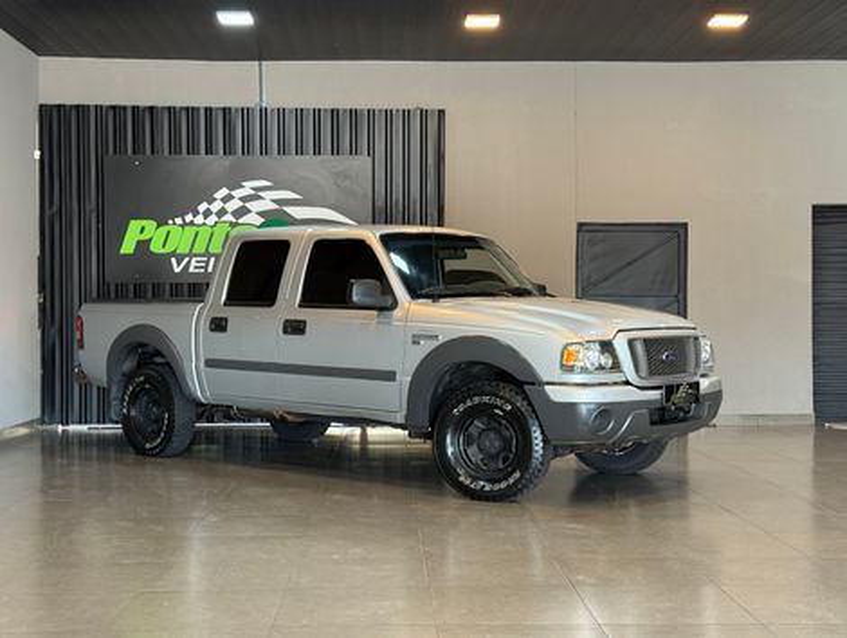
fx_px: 1176
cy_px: 319
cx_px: 424
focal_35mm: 48
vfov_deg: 30.3
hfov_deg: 39.6
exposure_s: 1/60
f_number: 1.78
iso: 160
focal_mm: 6.76
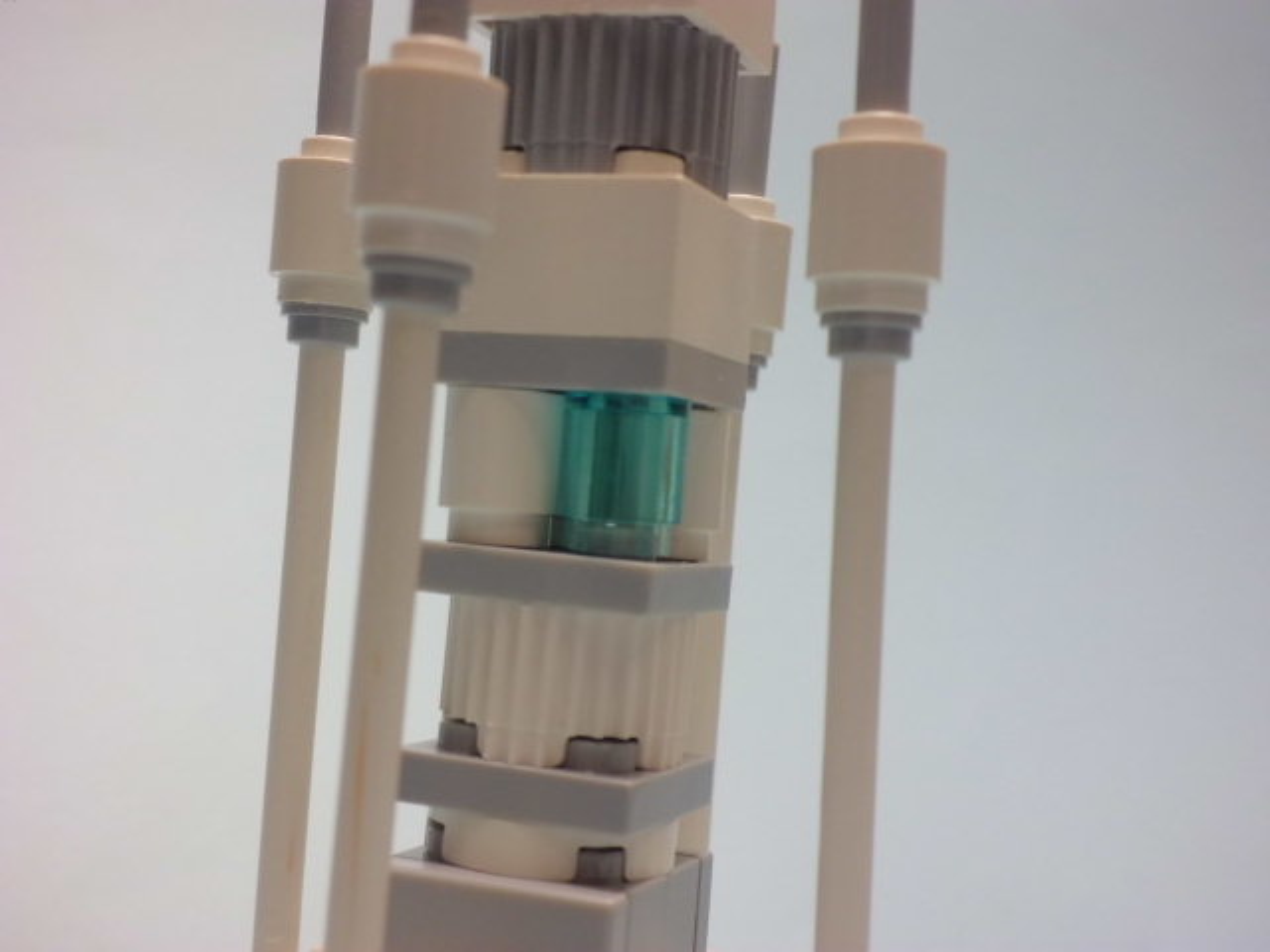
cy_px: 476
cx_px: 635
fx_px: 1724
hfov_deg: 40.4
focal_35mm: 47
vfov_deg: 30.9
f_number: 3.4
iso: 100
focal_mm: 8.3
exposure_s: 1/80
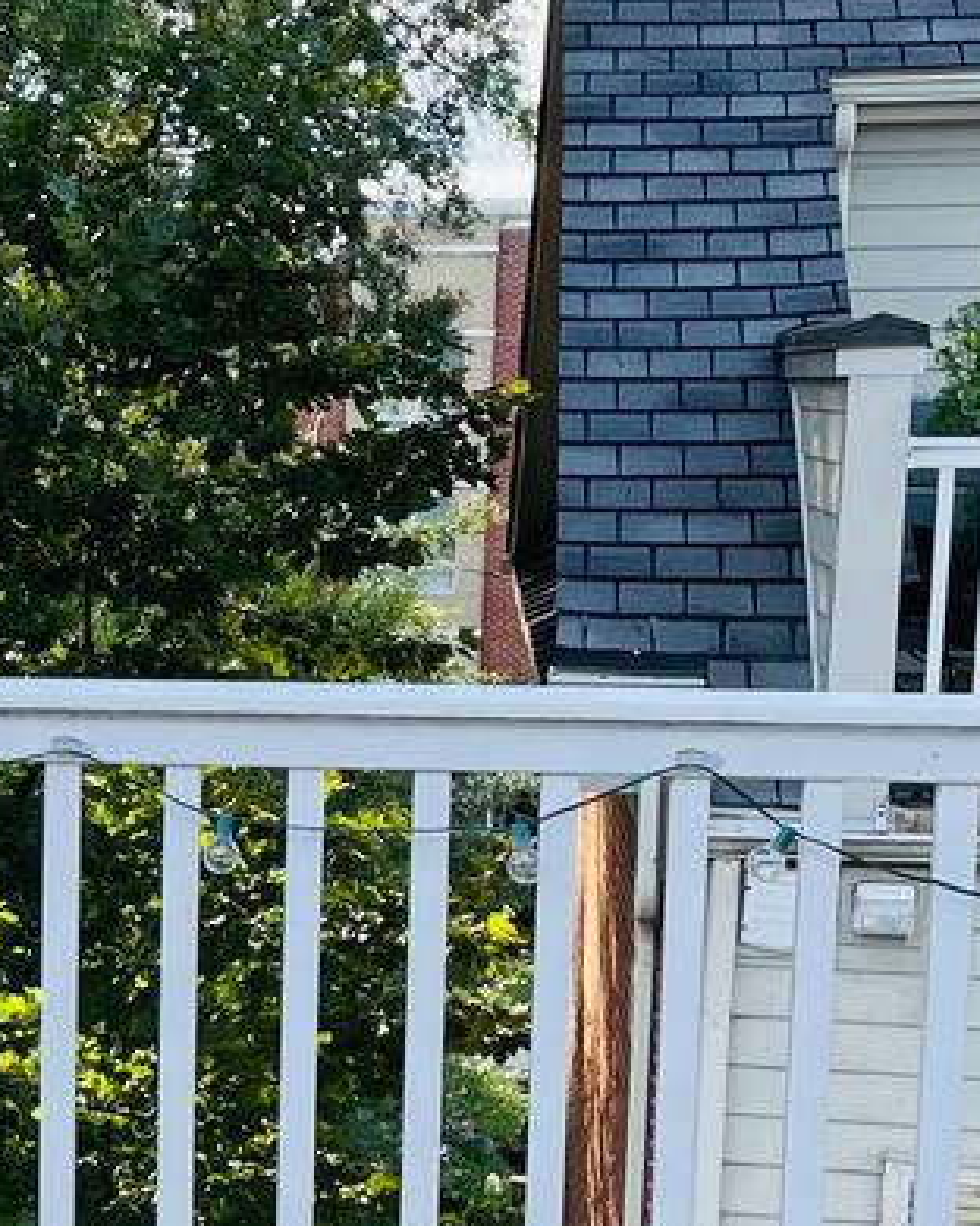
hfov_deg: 14.1
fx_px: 3626
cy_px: 896
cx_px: -641
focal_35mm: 100
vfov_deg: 19.1
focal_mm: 4.2
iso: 32
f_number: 1.6
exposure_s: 1/475
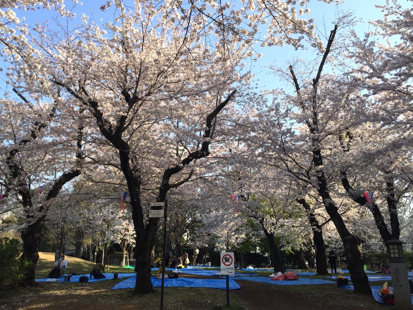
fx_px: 358
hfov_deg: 60.0
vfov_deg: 46.8
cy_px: 154
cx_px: 201
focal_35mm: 30
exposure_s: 1/964
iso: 32
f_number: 2.2
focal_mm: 4.15
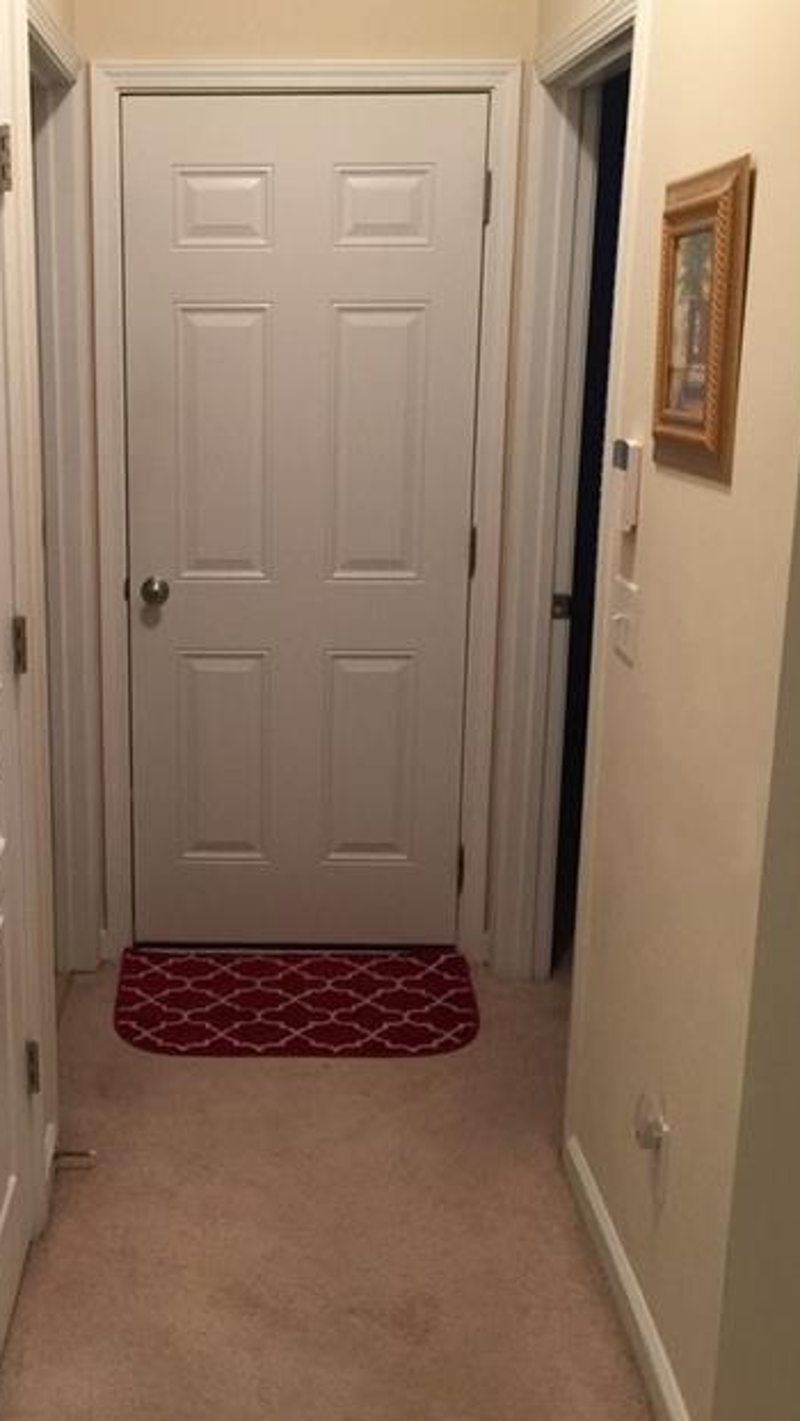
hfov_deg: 30.0
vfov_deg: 51.6
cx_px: 206
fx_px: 1470
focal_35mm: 39
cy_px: 674
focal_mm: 4.15
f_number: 2.2
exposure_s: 1/15
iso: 80
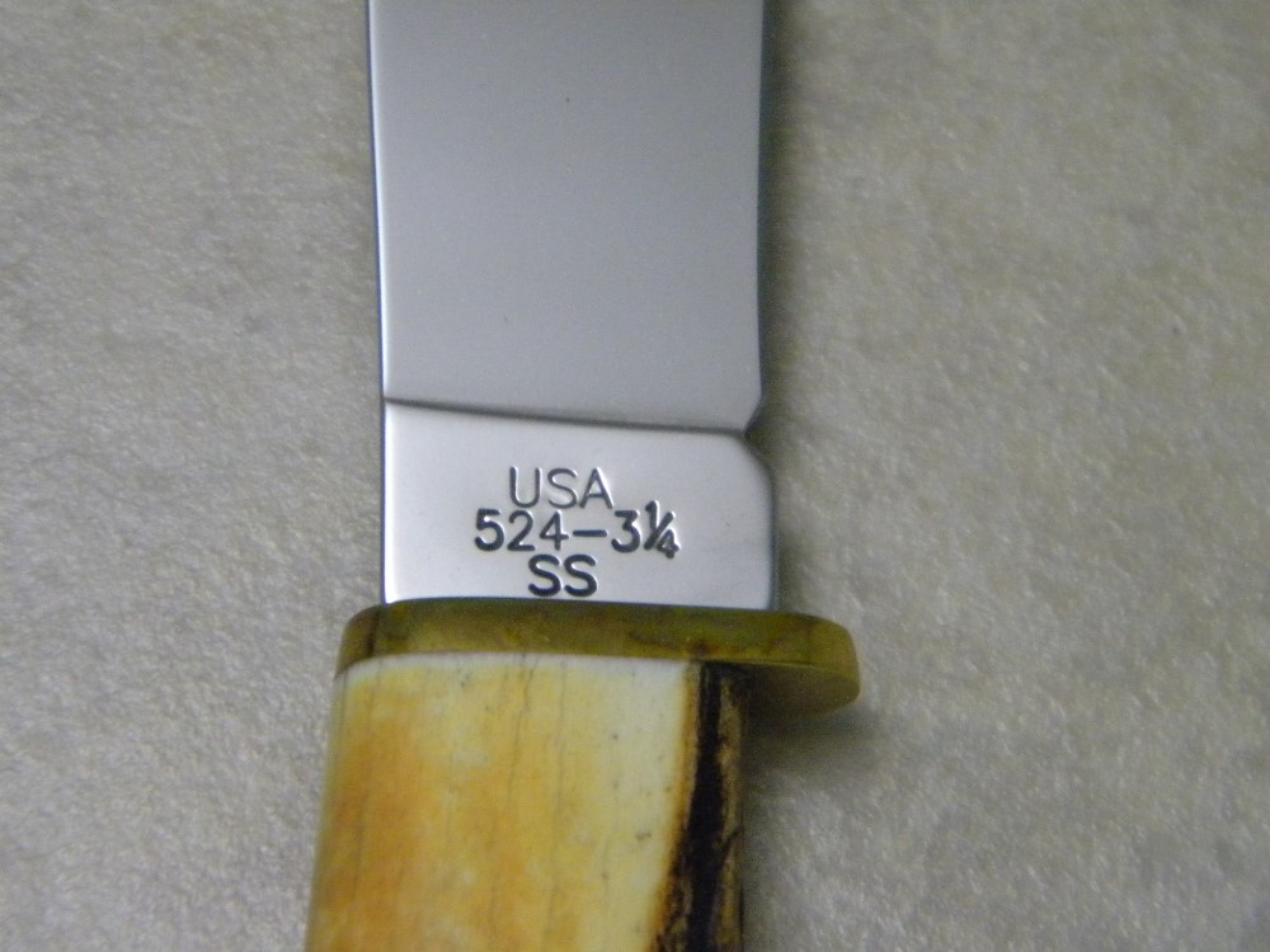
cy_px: 476
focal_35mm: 183
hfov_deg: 10.8
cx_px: 635
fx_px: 6714
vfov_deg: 8.1
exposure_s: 1/74.4
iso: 800
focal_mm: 33.1
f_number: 5.2
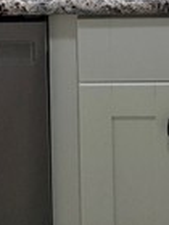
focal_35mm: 64
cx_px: 93
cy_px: -228
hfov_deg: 22.9
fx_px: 417
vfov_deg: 18.7
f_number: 2.2
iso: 160
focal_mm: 2.22
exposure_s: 1/120
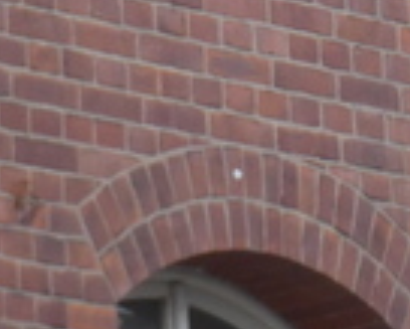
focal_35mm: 1115
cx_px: 922
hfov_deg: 1.7
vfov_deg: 1.4
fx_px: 13540
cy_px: -308
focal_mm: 43.5
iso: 200
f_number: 5.5
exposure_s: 1/80
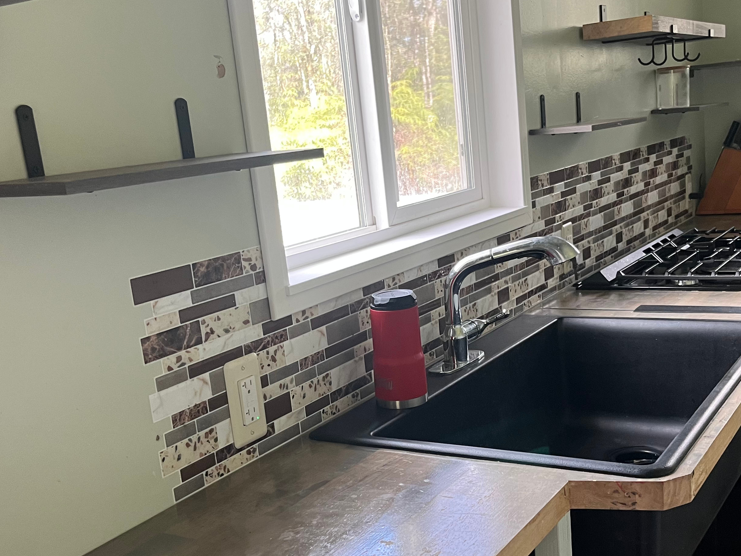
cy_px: 349
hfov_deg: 43.8
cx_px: 421
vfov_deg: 33.4
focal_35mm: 43
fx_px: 920
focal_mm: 5.1
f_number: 1.6
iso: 125
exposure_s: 1/88
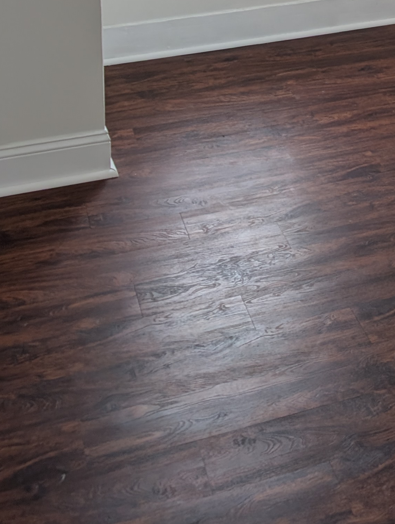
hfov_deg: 21.6
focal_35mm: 65
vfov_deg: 25.5
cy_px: -163
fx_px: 986
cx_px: 426
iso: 27
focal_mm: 6.9
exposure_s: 1/61.8
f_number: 1.68
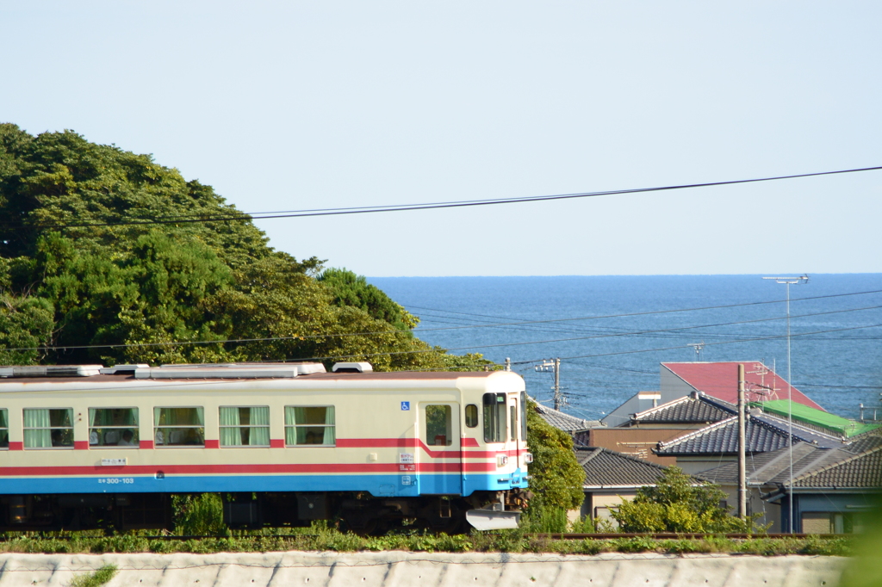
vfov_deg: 3.0
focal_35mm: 459
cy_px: 294
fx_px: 11241
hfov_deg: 4.5
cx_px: 441
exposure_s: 1/640
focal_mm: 170
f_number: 5
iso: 160
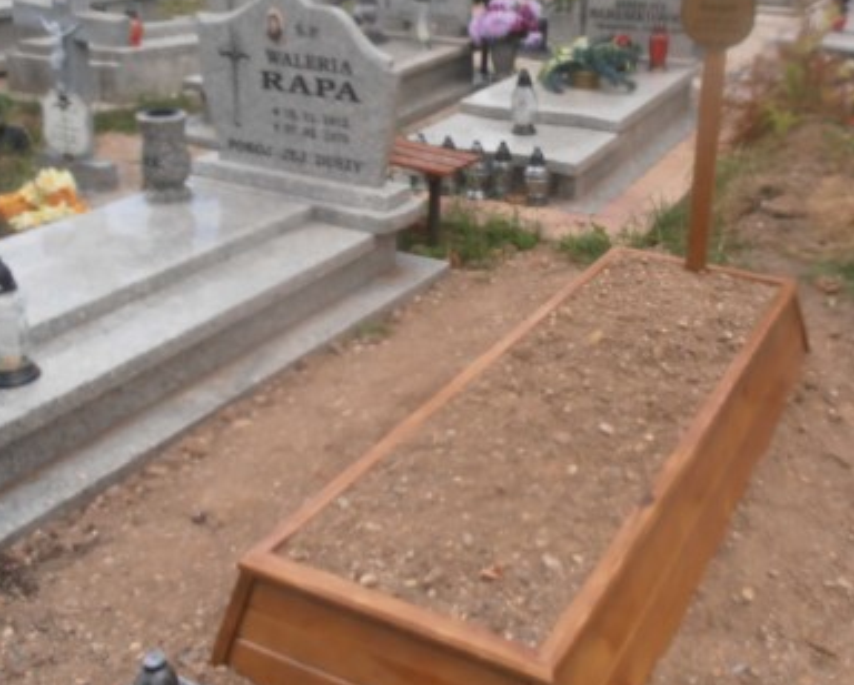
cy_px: 214
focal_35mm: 39
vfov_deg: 37.7
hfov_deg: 46.4
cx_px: 538
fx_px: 987
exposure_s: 1/400
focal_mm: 4.2
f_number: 3
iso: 80
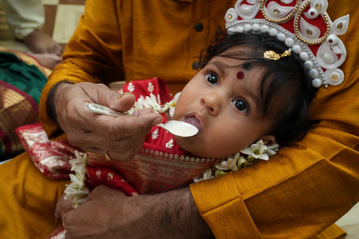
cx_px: 180
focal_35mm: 35
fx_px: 349
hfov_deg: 54.4
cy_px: 120
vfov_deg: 37.9
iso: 2500
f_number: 8
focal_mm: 35
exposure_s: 1/125
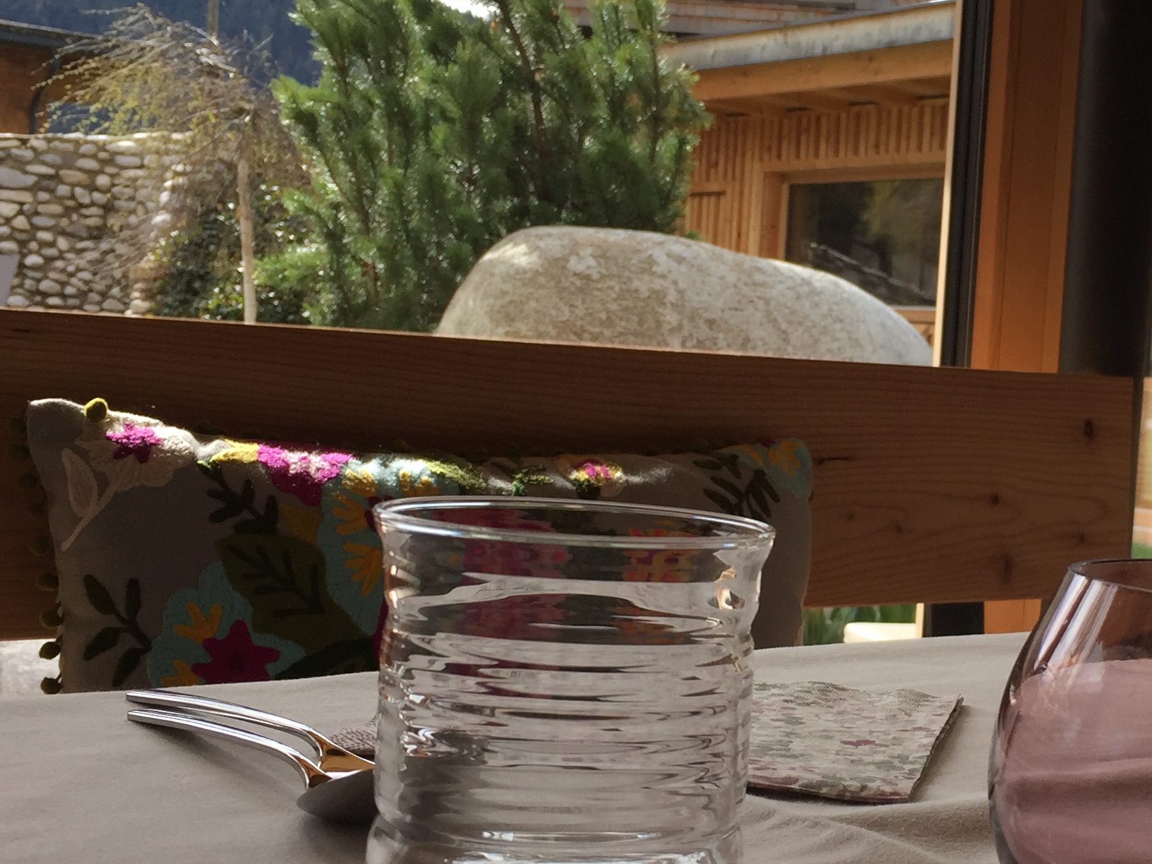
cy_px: 515
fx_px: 1930
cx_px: 911
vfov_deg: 25.2
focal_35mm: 58
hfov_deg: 32.4
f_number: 2.2
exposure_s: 1/501
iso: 32
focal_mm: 4.15
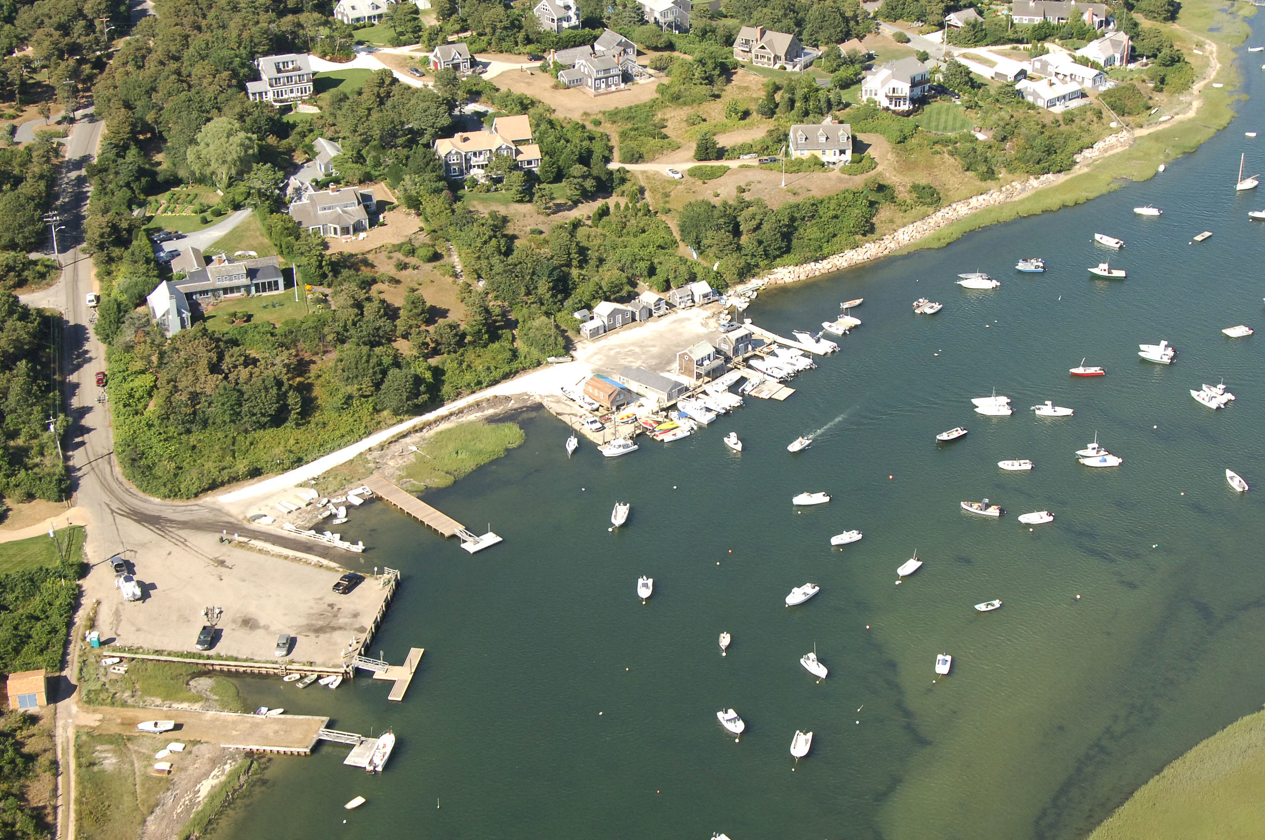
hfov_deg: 32.4
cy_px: 418
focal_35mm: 62
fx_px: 2176
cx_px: 700
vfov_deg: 21.9
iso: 400
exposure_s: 1/800
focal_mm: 28
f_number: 6.7
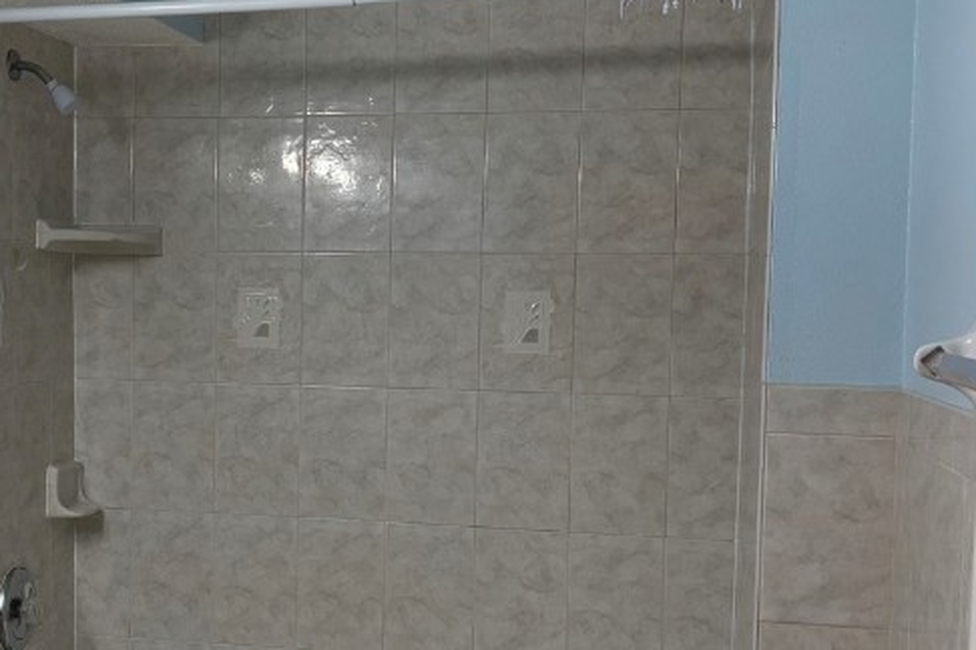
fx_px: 1545
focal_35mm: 57
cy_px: 377
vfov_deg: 23.8
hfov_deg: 34.5
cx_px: 283
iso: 80
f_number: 1.6
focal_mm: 5.96
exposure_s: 1/120
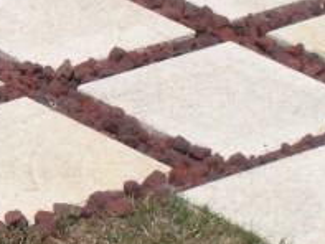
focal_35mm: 187
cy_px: 26
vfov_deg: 7.9
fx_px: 1757
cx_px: 54
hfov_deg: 10.5
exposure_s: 1/479
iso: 64
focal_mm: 6.3
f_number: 5.6
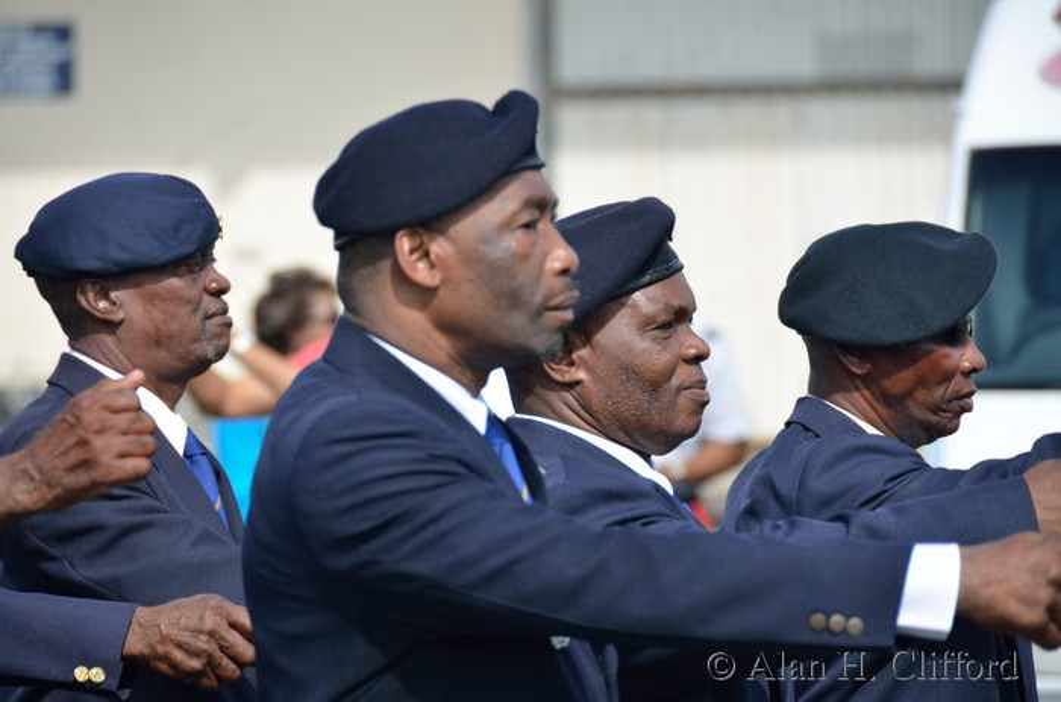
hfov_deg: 6.9
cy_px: 351
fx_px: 8820
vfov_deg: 4.6
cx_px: 530
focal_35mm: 300
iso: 100
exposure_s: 1/320
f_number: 5.6
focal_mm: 200
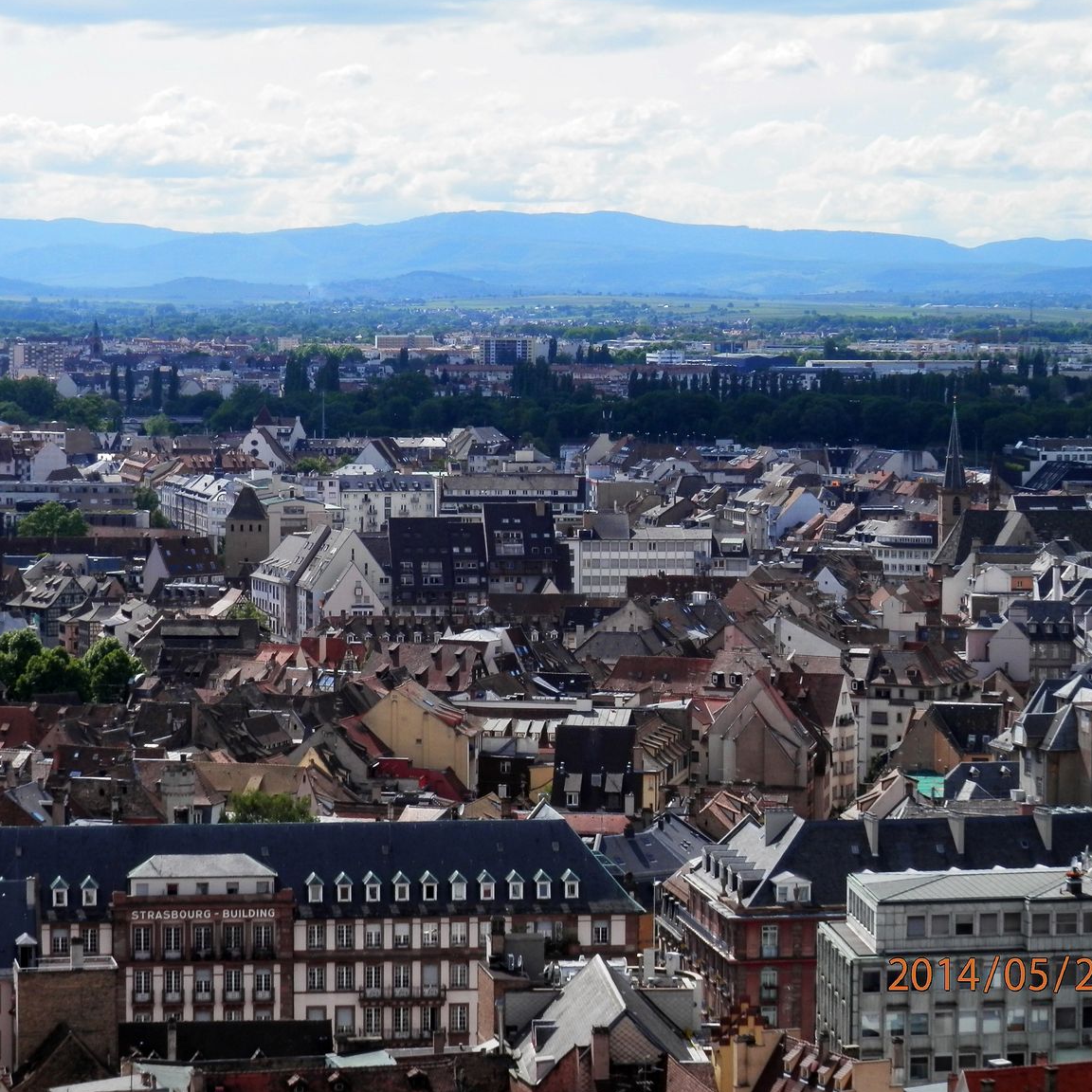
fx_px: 3855
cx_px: 453
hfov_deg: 16.1
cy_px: 527
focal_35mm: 108
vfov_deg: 16.1
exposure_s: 1/640
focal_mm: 15.8
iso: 80
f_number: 4.8
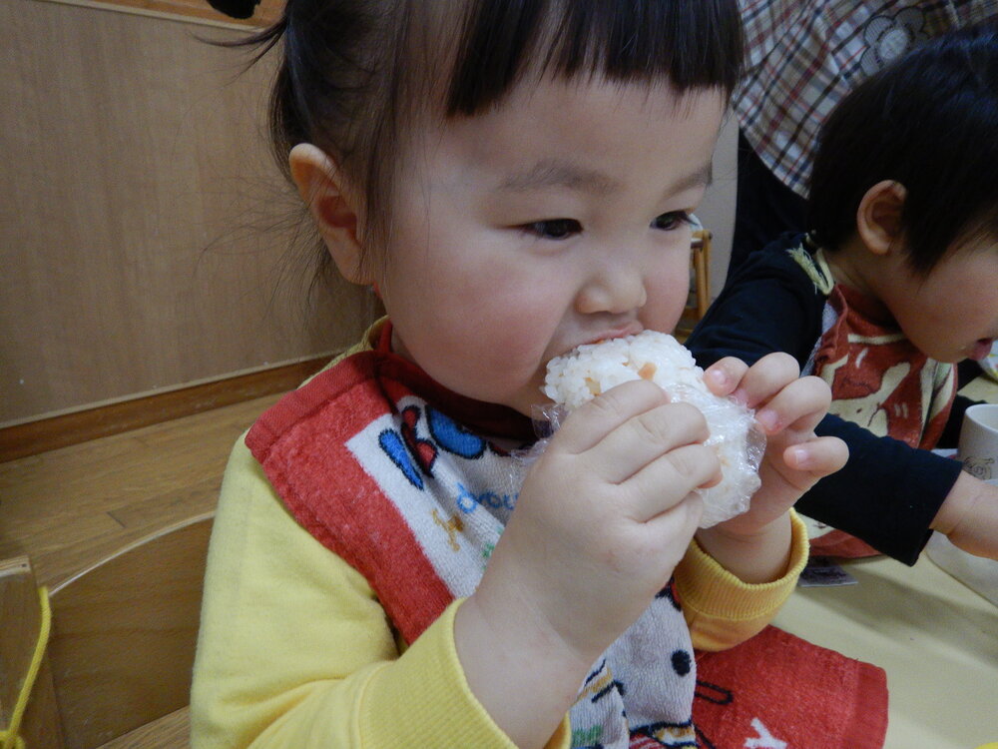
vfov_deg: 56.8
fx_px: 692
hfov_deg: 71.6
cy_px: 374
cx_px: 499
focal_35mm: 24
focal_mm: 4.3
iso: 125
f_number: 2.8
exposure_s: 1/30
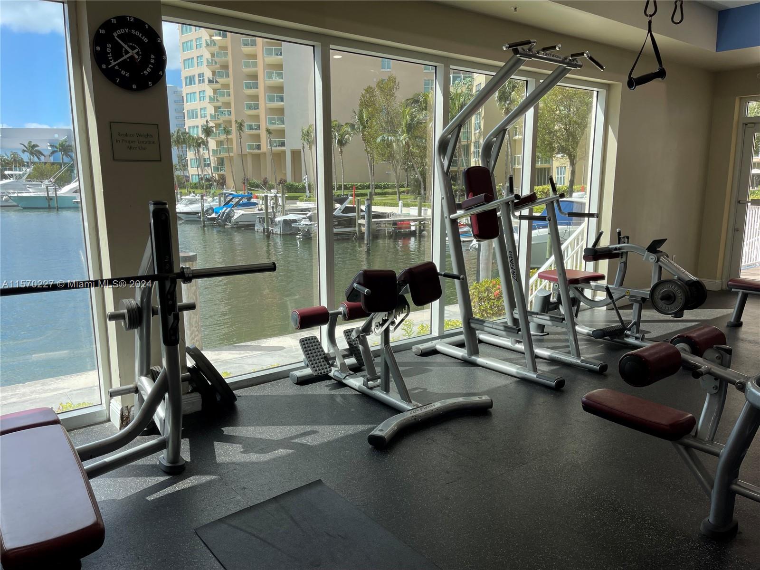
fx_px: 549
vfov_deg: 54.9
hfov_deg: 69.4
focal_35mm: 25
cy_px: 285
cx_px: 380
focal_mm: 5.1
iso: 32
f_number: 1.6
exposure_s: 1/160
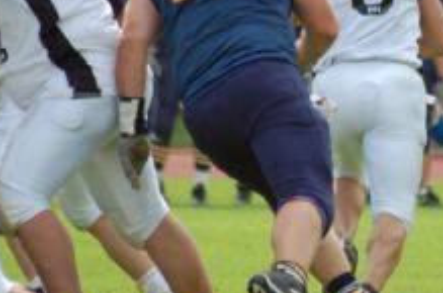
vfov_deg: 2.0
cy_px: 77
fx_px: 8374
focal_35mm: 682
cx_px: 363
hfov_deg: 3.0
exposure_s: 1/800
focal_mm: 220
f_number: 5.3
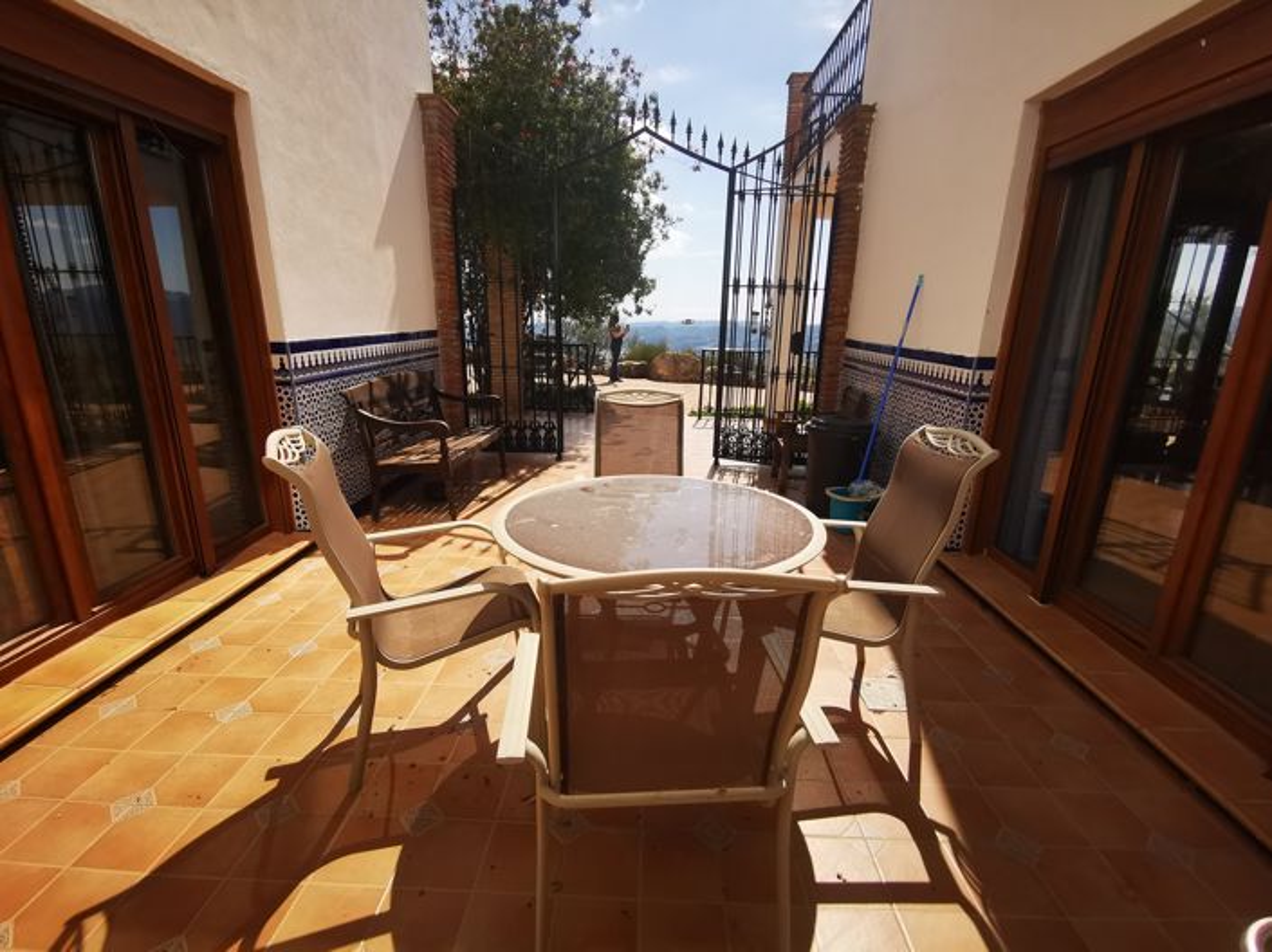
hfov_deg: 94.5
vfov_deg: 78.1
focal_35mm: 16
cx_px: 636
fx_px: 588
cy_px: 476
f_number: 2.2
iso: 50
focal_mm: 2.35
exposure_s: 1/1490
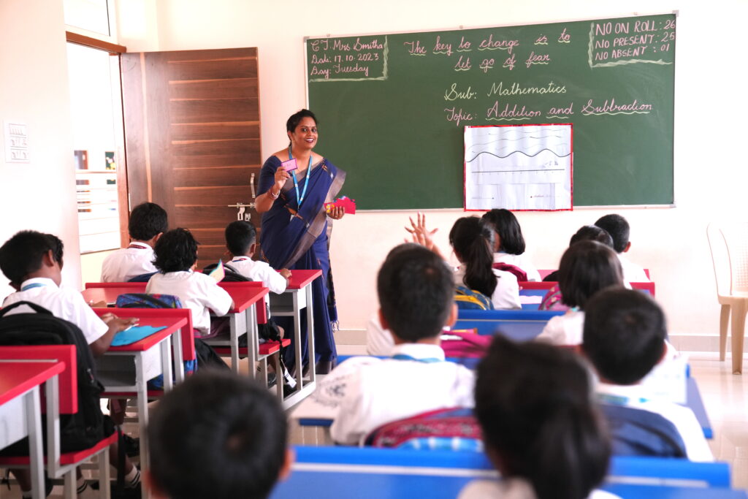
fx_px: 997
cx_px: 374
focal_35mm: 48
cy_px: 250
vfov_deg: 28.1
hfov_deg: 41.1
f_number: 3.5
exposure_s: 1/500
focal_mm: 48
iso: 1600
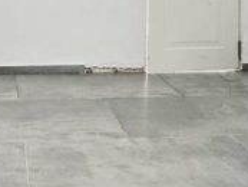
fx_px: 380
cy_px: -40
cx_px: 27
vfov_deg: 24.8
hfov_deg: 34.2
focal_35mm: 53
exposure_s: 1/50
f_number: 2.2
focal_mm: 2.2
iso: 100
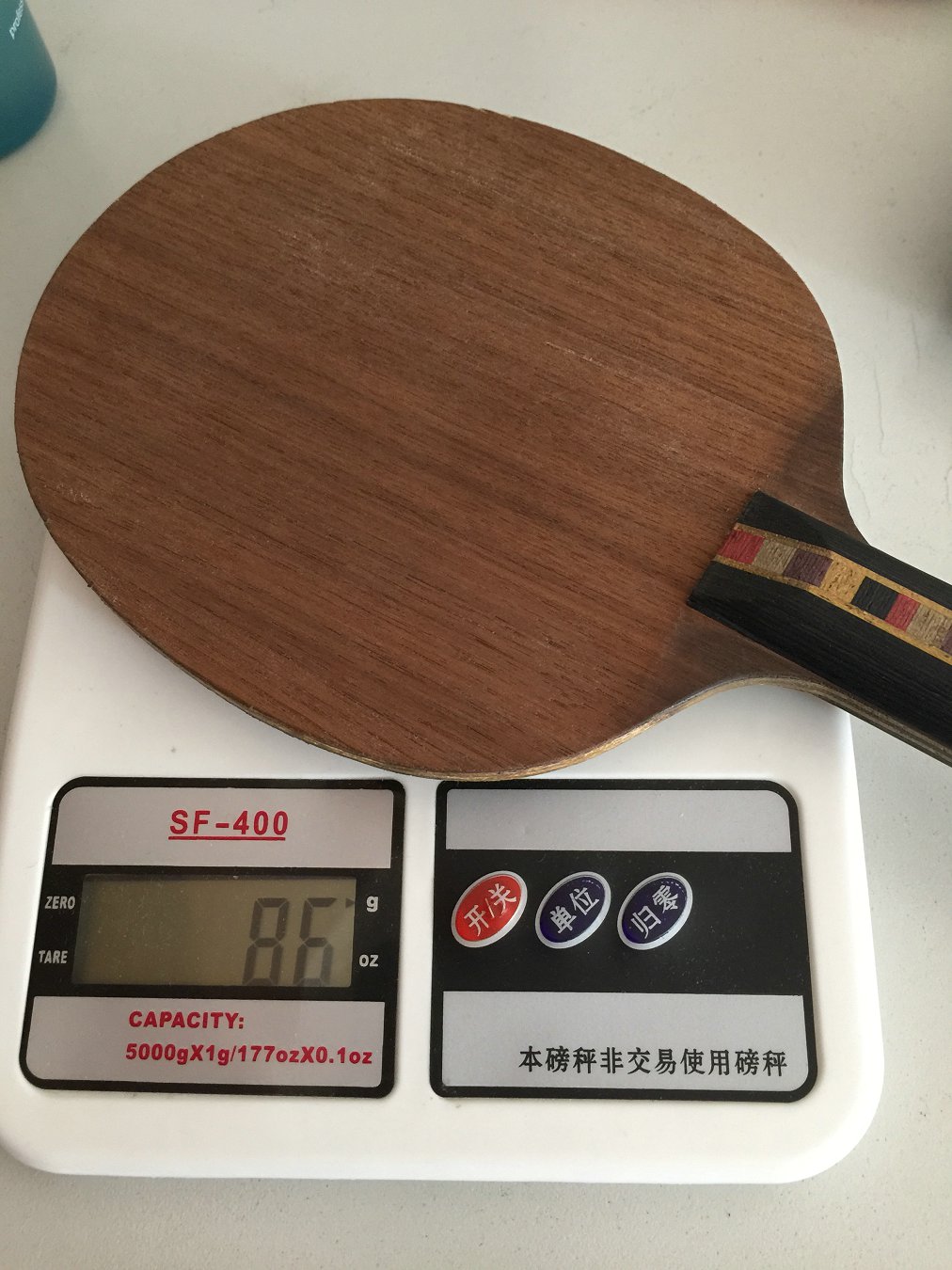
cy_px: 635
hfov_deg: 48.2
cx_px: 476
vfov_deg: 61.7
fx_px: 1064
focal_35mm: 29
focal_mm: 4.15
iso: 100
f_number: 2.2
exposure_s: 1/15
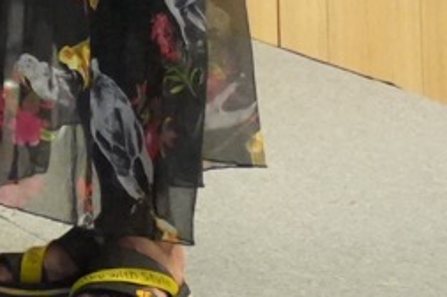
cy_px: -598
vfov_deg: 4.3
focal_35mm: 308
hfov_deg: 5.9
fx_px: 3817
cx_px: -1166
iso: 4000
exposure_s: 1/80
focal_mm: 27
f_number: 4.5
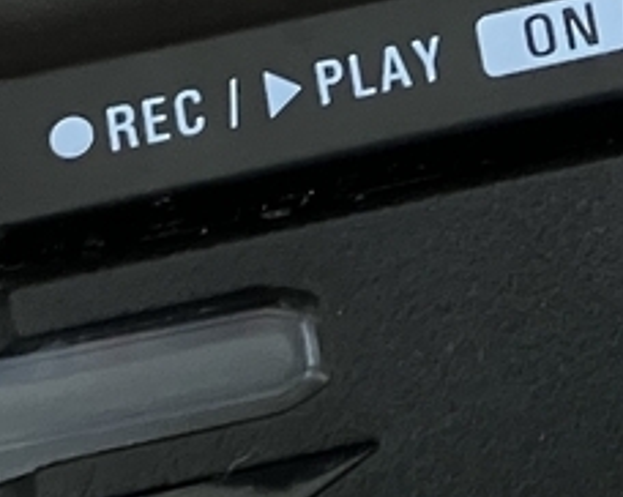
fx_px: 2653
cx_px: 951
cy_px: 8
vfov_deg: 10.6
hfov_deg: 12.7
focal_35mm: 144
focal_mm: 3.99
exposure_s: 1/30
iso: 640
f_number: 1.8
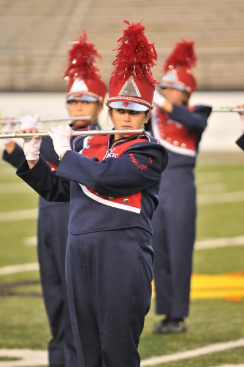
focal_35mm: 300
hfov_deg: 4.6
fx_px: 3055
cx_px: 122
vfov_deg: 6.9
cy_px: 184
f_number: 2.8
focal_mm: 200
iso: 800
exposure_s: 1/250
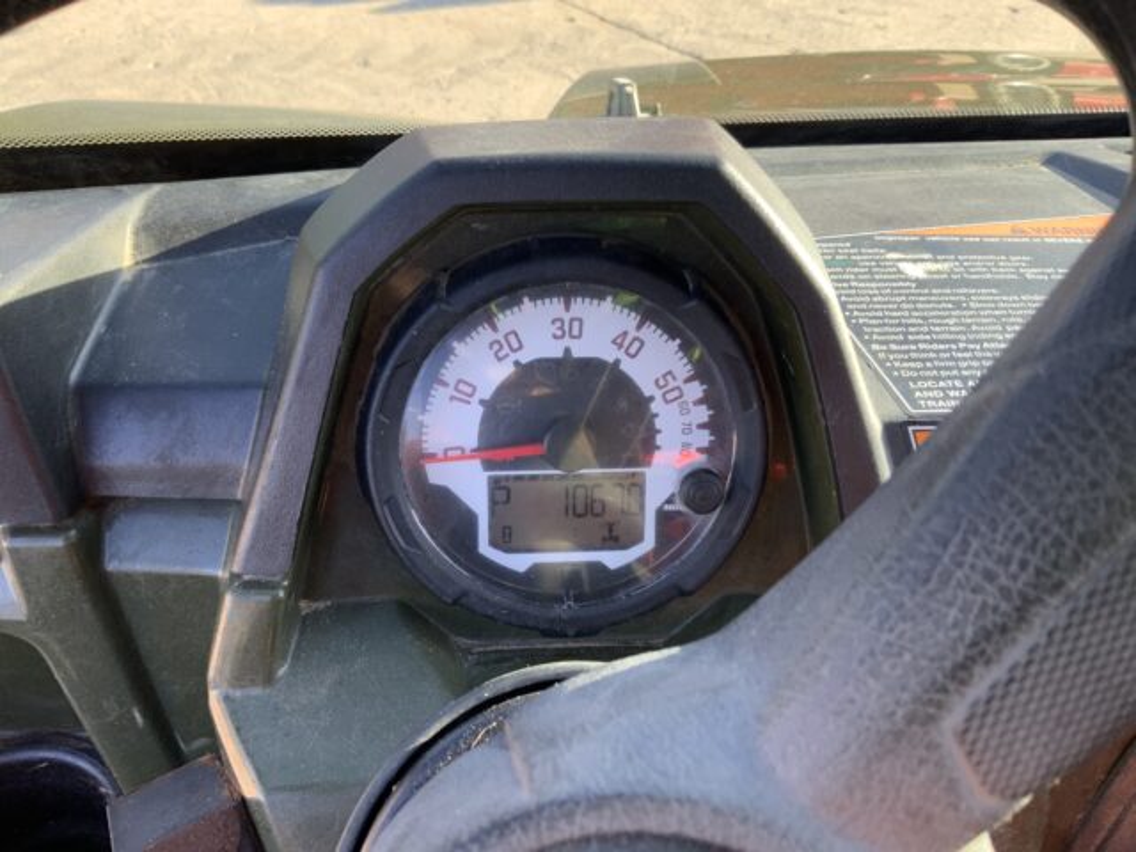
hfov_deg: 61.7
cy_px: 426
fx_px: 952
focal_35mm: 29
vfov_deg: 48.2
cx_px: 568
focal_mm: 3
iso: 32
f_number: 1.8
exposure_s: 1/122
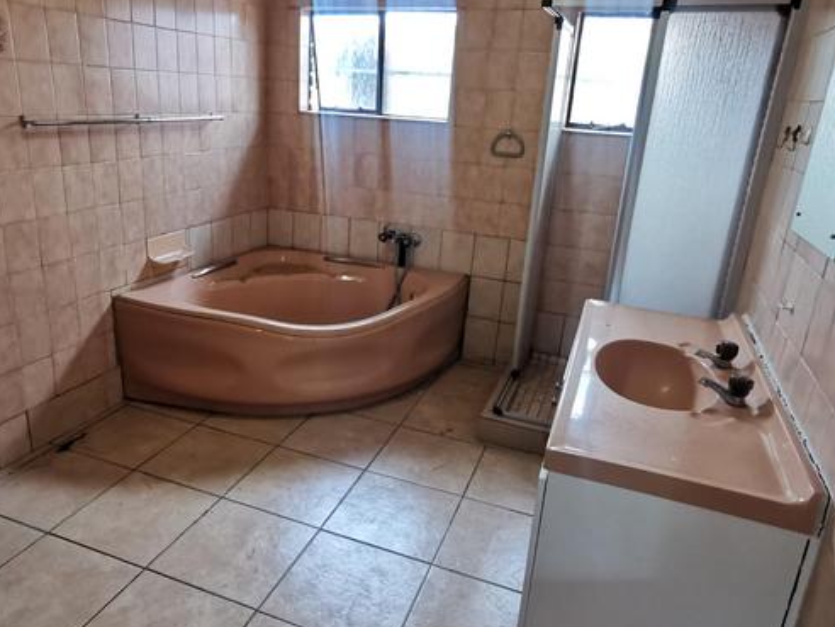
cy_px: 304
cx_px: 375
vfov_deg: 53.1
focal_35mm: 26
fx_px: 627
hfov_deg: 67.1
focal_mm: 2.35
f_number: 2.2
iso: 320
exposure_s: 1/33.3
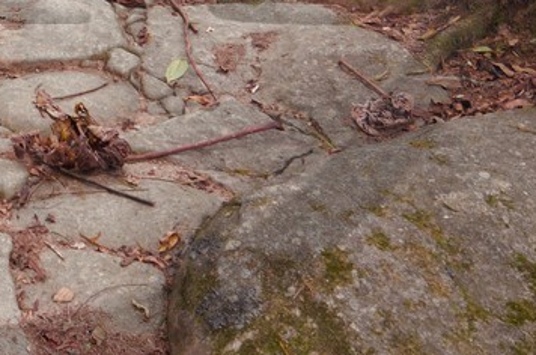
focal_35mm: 81
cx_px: -83
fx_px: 1204
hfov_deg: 23.3
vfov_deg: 15.2
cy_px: -220
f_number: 8
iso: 100
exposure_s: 1/4
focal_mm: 12
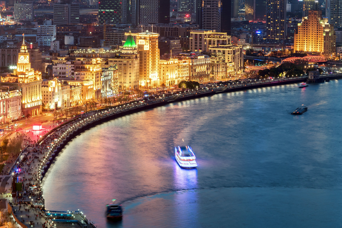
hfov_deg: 23.9
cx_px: 171
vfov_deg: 16.1
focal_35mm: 85
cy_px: 114
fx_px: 808
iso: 100
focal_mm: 85
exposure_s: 3.2
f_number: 8
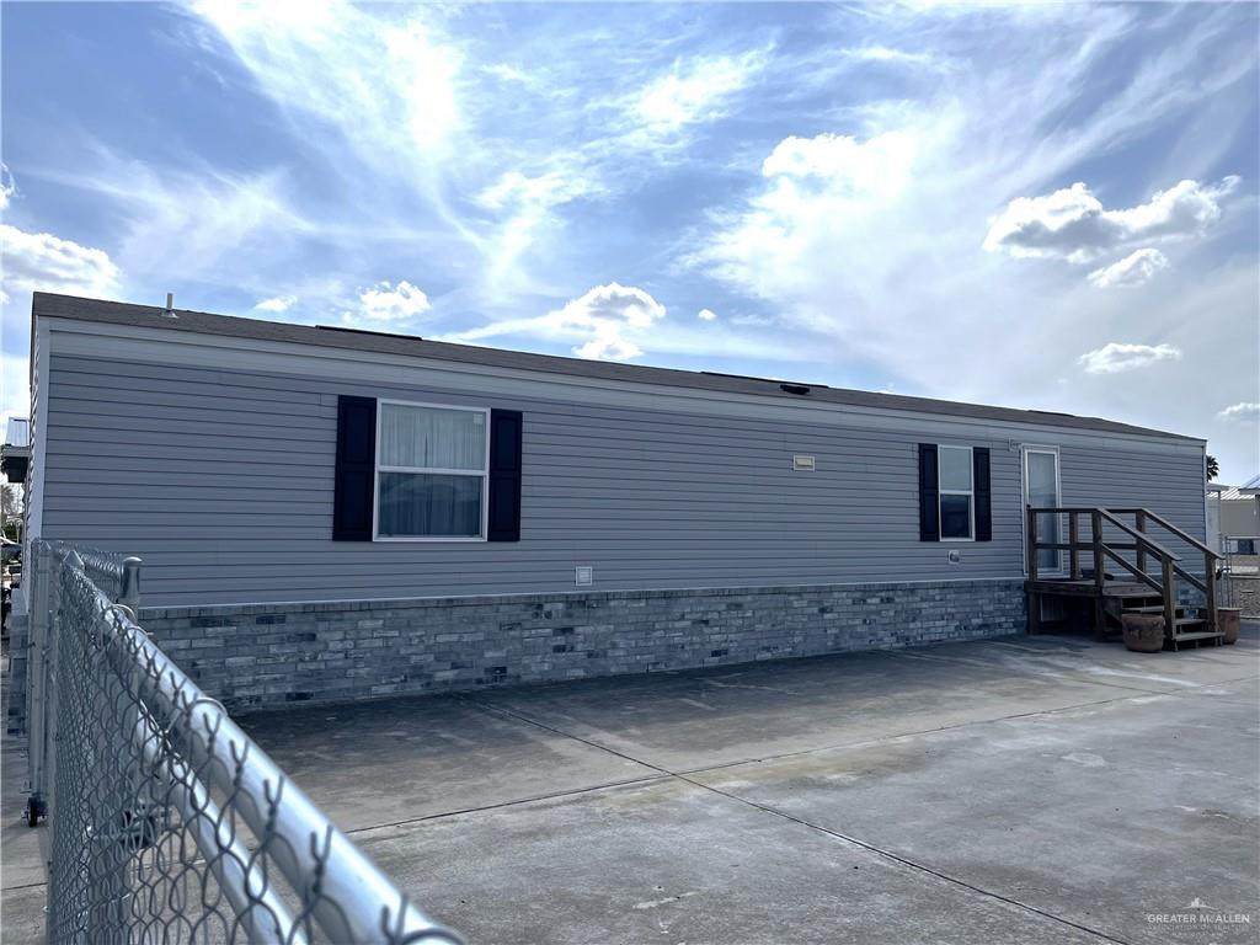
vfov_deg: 53.1
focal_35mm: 26
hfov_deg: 67.3
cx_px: 630
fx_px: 946
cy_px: 472
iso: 50
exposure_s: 1/9091
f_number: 1.6
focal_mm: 5.1
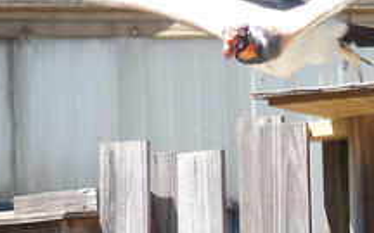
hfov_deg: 3.2
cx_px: 279
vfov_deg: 2.0
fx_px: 6768
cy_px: 69
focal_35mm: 664
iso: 100
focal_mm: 64.3
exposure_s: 1/500
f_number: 2.8
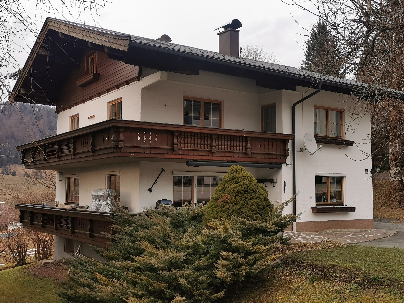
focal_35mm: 42
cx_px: 202
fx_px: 490
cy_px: 152
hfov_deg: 44.8
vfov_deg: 34.3
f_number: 1.8
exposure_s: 1/306
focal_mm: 5.58
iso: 50
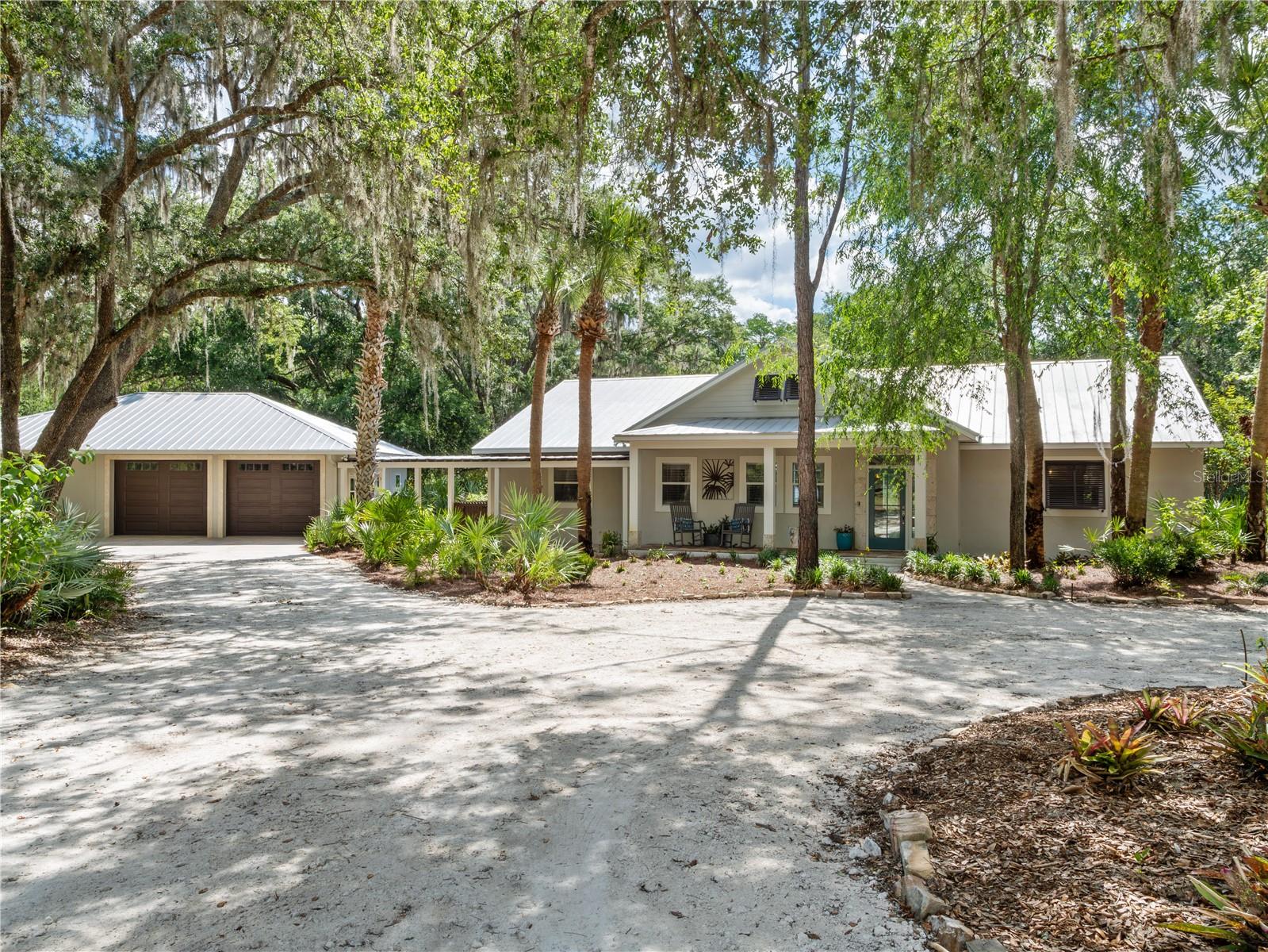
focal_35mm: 26
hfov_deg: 67.3
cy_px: 476
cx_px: 634
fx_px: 953
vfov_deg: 53.1
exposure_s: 1/125
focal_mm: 13
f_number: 10
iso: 100
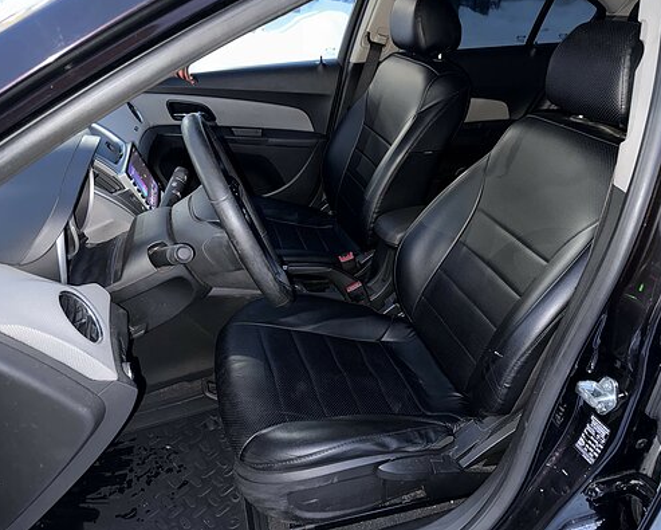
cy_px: 256
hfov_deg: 65.9
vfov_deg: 55.0
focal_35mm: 26
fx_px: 509
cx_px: 354
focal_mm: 6.76
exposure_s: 1/4
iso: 320
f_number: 1.78
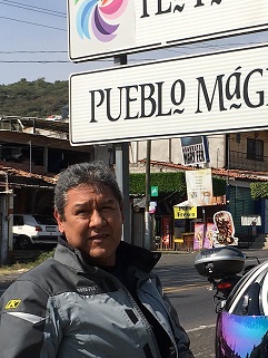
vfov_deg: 21.4
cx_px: 239
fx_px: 939
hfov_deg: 16.1
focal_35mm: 91
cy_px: 250
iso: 25
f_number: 2.2
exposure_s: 1/2404
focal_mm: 4.15
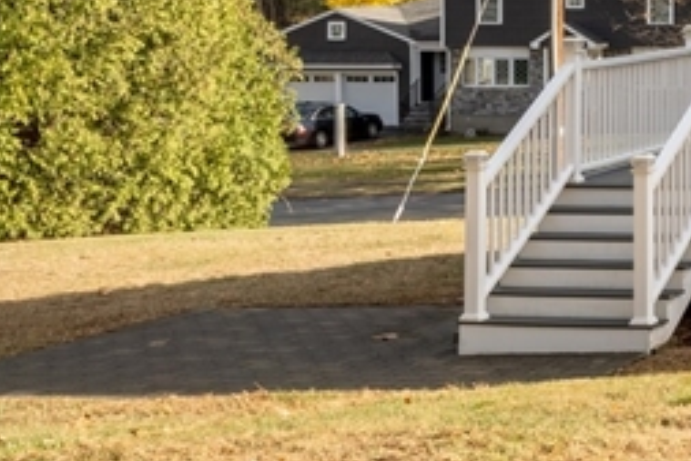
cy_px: -116
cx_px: 1245
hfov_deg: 17.2
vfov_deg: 13.7
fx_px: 1863
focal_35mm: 97
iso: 64
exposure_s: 1/125
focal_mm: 24
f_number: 18
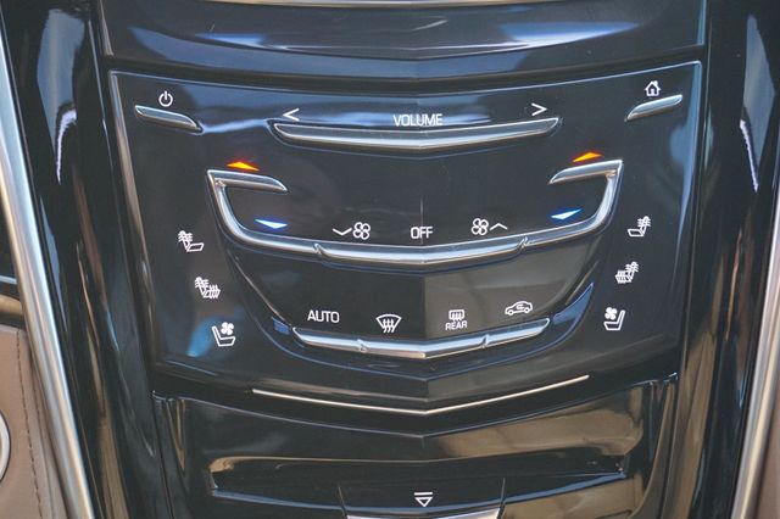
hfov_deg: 40.0
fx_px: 1072
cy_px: 260
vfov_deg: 27.2
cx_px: 390
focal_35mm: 50
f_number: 5
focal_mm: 33
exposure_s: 1/60
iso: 1000
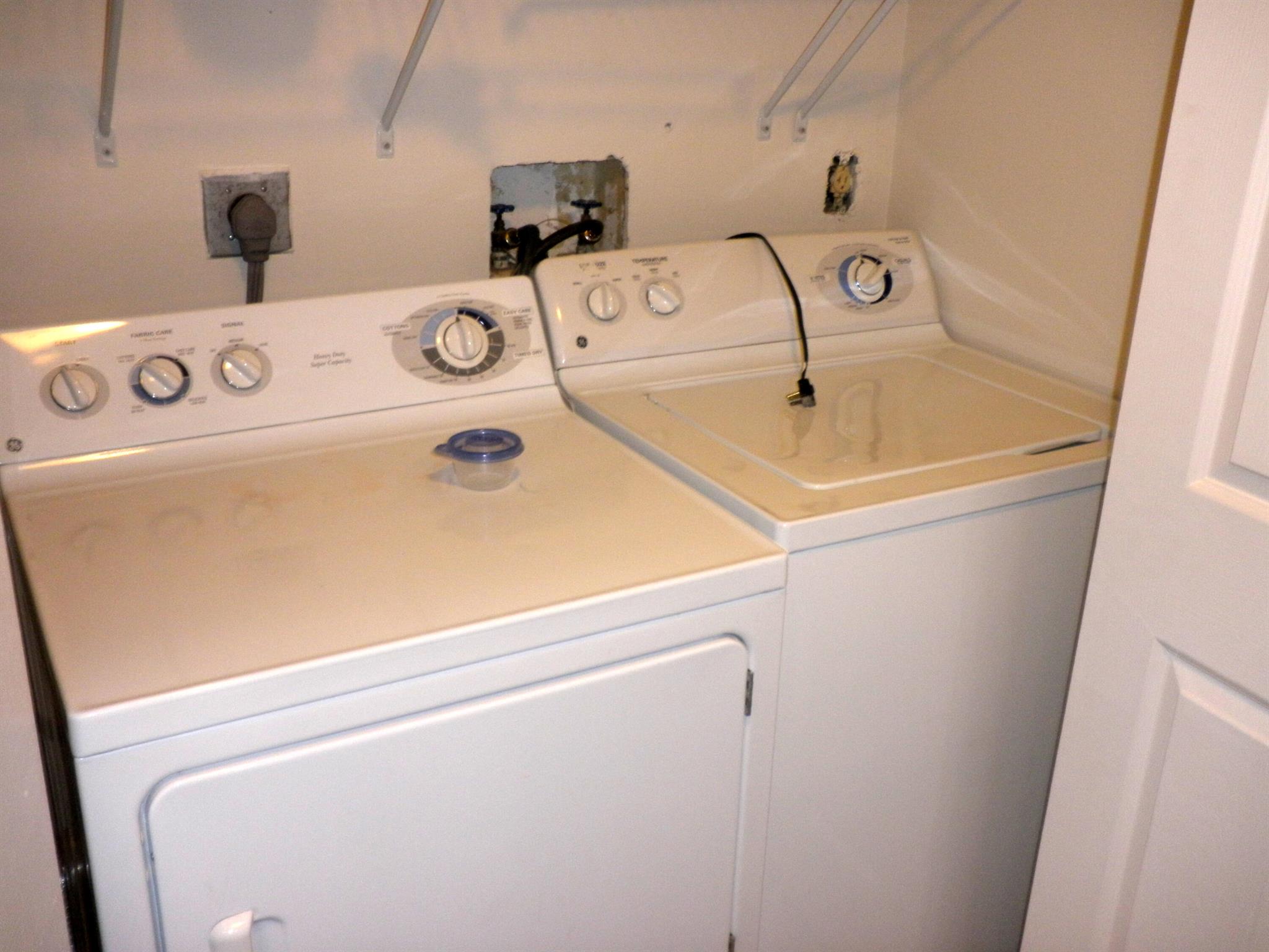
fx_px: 1320
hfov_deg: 51.4
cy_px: 476
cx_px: 634
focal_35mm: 36
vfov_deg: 39.7
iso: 160
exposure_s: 1/30
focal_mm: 6.3
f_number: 3.5
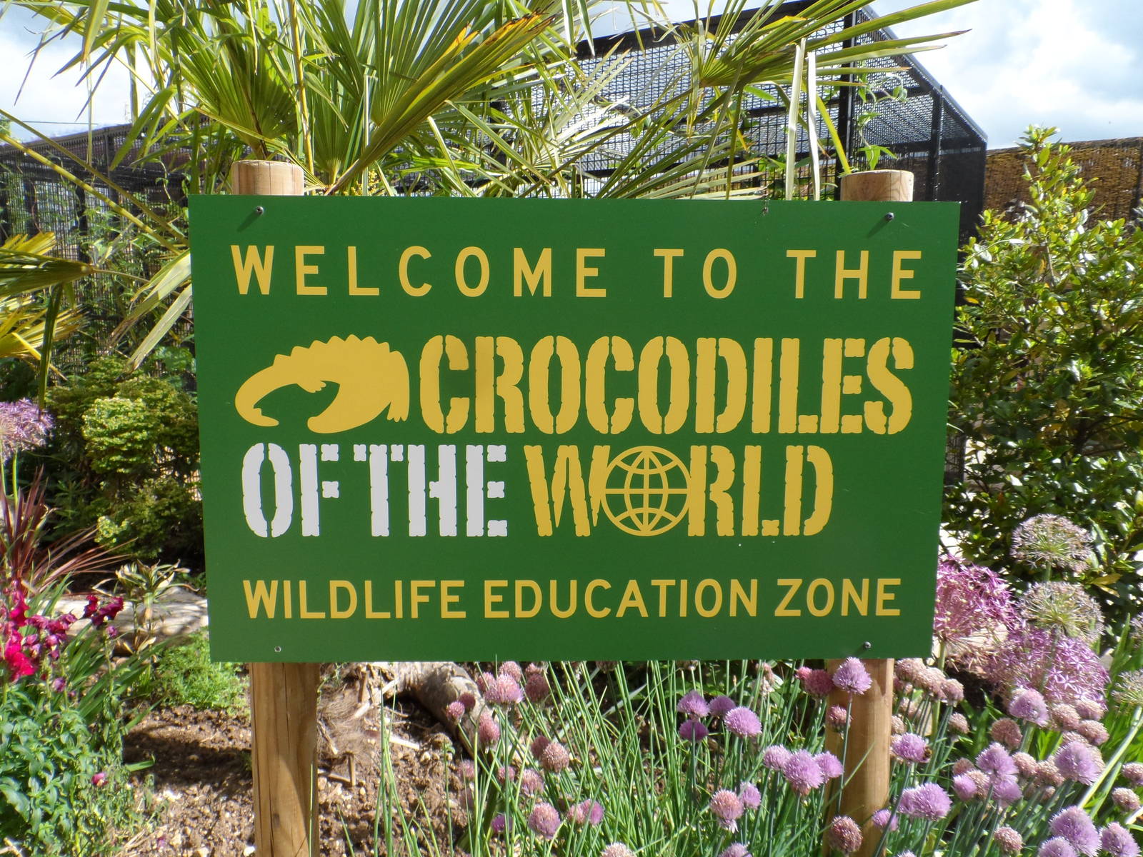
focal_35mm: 24
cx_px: 572
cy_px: 428
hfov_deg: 71.6
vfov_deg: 56.8
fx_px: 792
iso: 80
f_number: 4.5
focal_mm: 4
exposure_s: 1/350
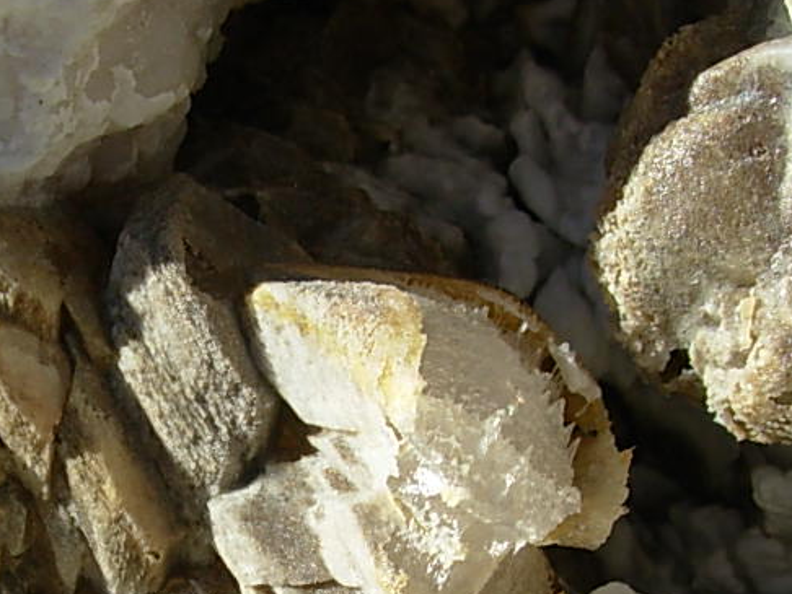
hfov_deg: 24.2
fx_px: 1831
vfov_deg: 18.2
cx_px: 244
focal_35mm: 80
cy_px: 513
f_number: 4.9
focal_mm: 6.3
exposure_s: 1/456
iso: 50
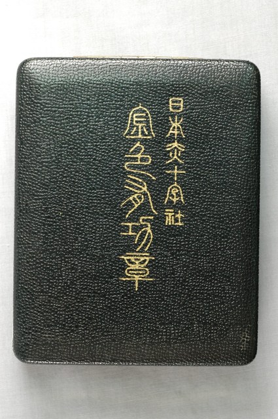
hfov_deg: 15.1
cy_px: 210
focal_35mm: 90
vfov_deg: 22.6
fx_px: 1045
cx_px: 139
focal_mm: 60
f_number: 8
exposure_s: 1/10
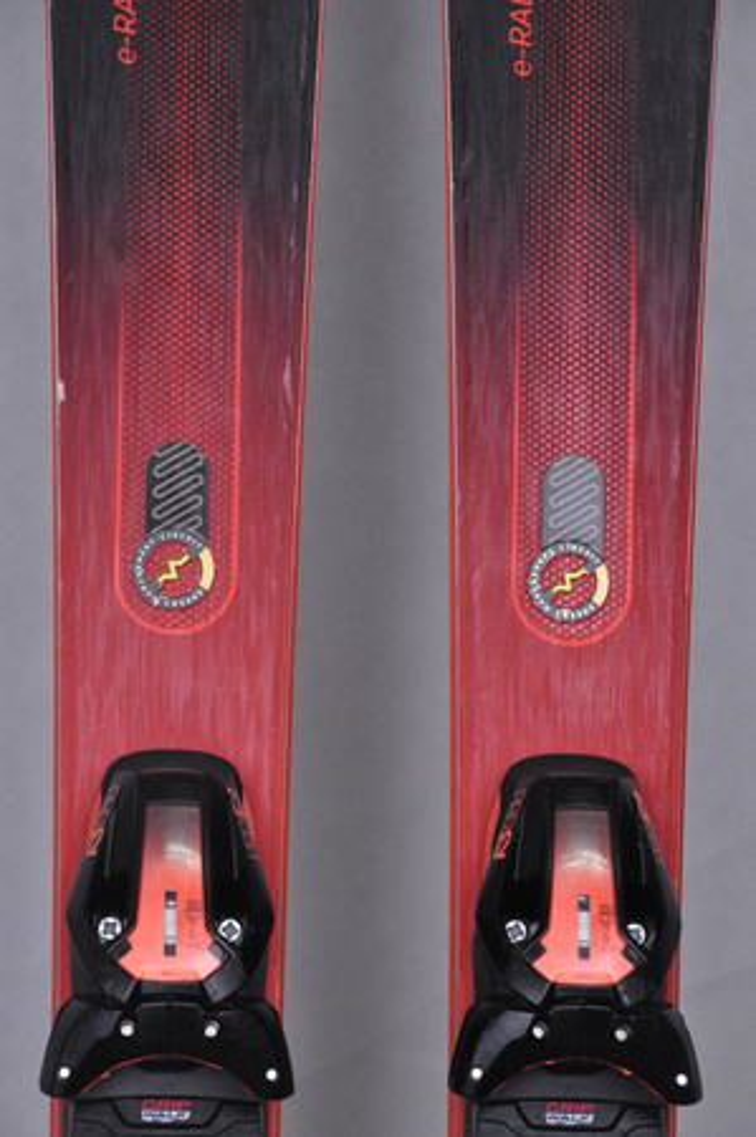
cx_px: 378
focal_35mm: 158
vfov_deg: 13.1
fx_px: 4972
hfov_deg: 8.7
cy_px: 568
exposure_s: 1/125
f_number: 9.5
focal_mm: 105
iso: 3200
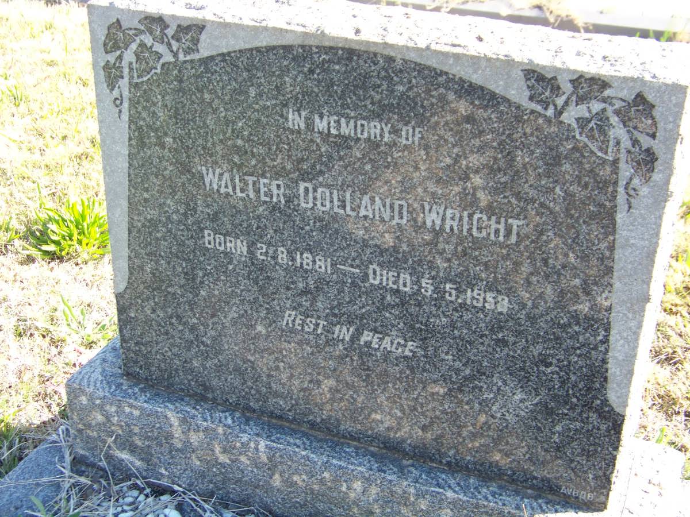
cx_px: 345
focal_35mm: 49
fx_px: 977
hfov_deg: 38.9
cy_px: 258
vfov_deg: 29.7
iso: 64
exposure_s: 1/100
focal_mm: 7.6
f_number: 2.8
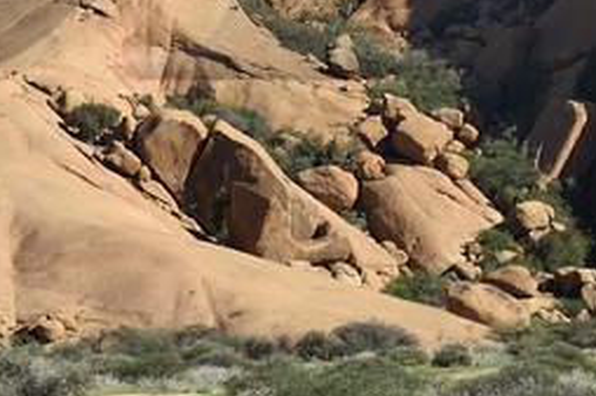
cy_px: -300
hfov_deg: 9.6
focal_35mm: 214
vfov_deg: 6.3
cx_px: 178
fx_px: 3540
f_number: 10
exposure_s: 1/500
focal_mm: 34
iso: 200
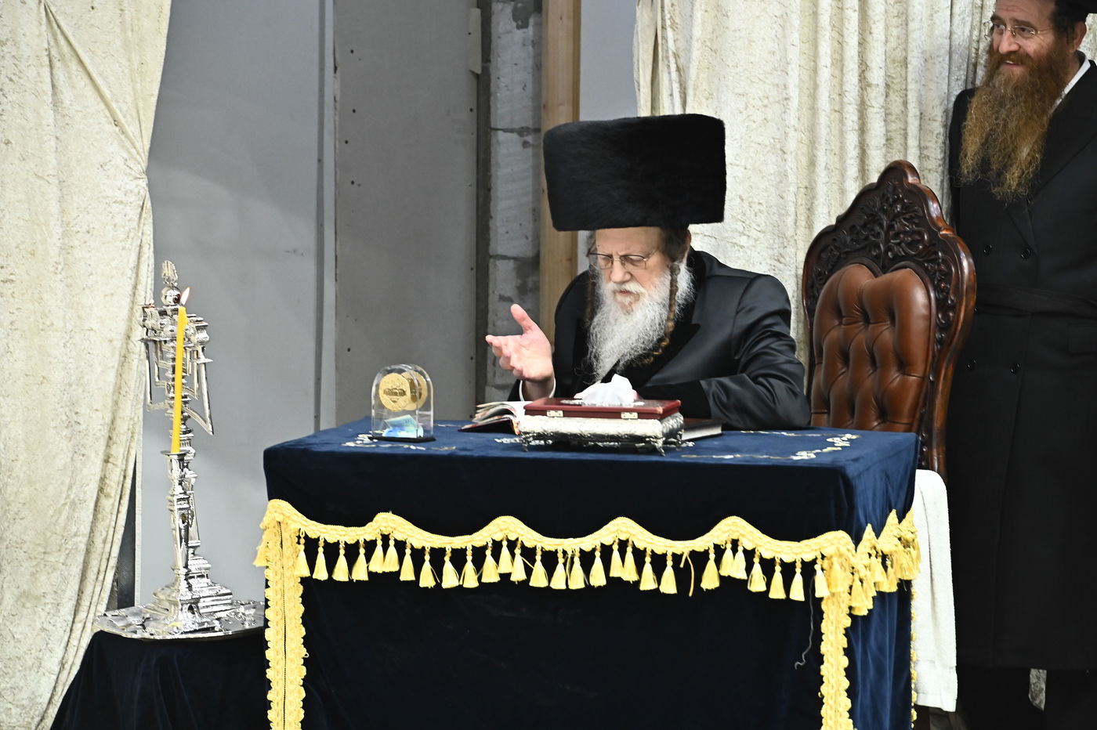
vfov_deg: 6.9
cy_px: 365
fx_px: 6091
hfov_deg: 10.3
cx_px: 548
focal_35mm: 200
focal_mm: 200
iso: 3200
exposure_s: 1/200
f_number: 7.1
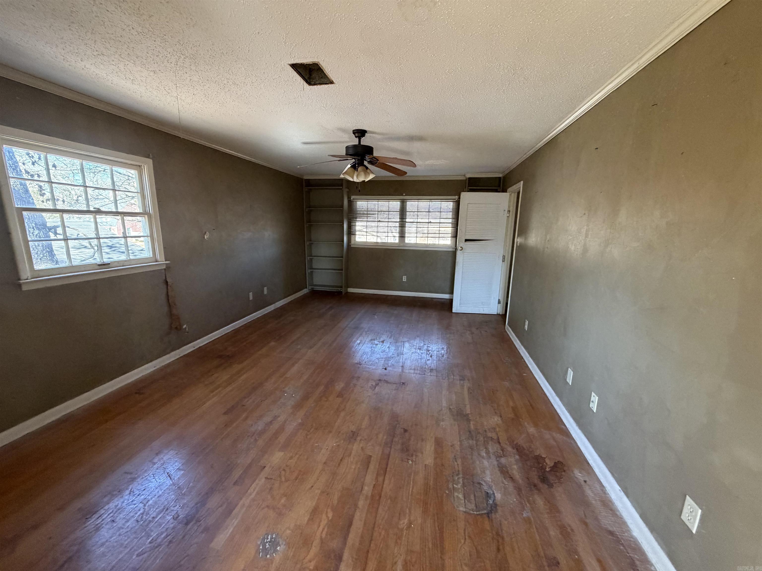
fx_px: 308
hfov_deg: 102.1
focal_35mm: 14
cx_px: 381
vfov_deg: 85.7
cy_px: 286
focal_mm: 2.22
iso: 400
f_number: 2.2
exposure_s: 1/60
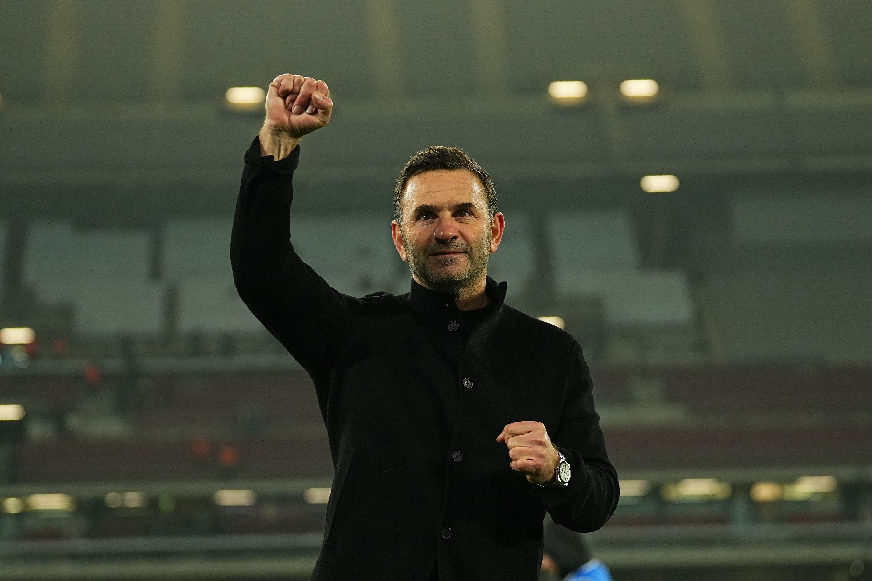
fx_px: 3149
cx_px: 436
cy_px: 290
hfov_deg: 15.8
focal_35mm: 130
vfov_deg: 10.5
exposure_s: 1/1600
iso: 2000
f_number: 2.8
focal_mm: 87
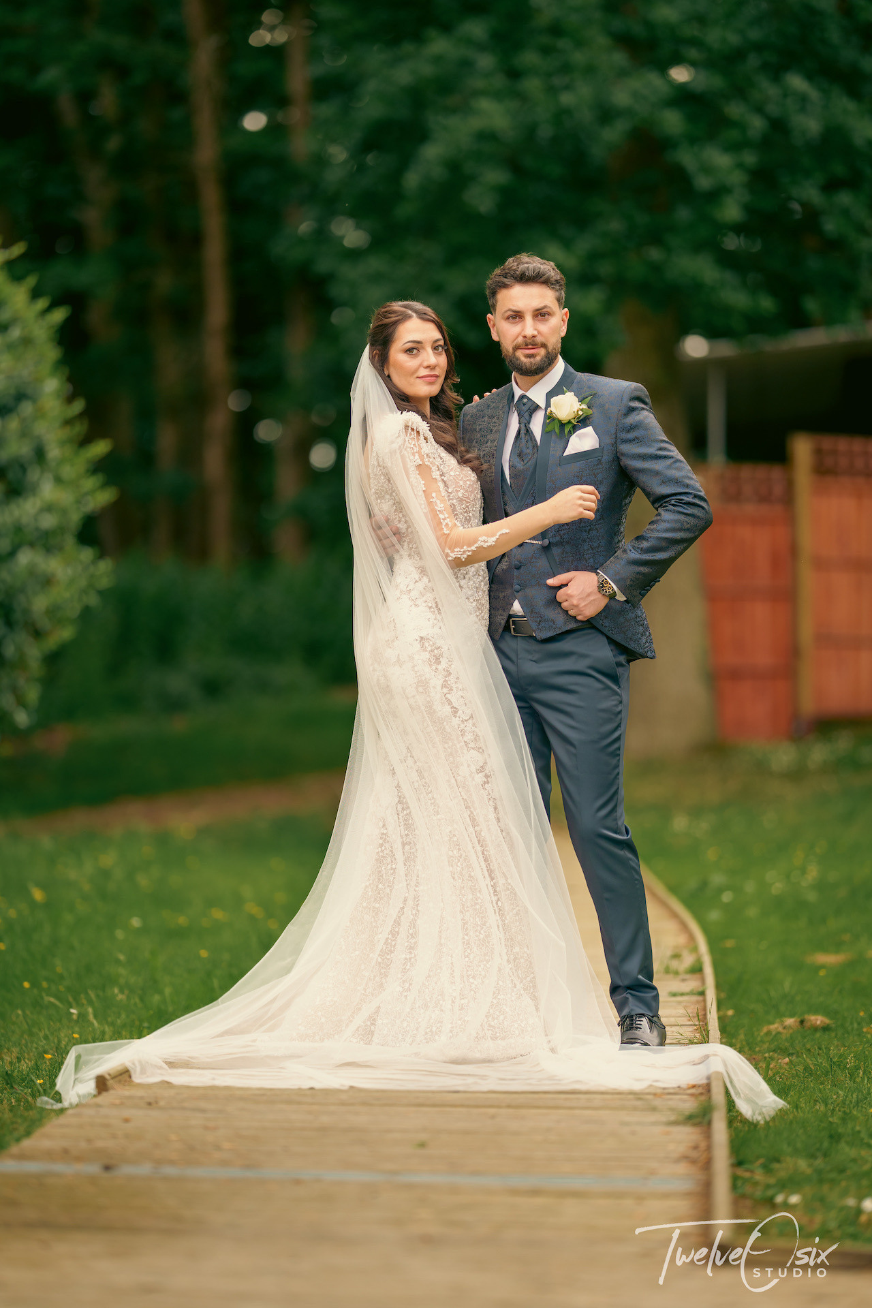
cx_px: 436
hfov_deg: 10.2
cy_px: 654
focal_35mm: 135
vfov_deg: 15.2
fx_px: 4905
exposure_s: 1/800
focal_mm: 135
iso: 100
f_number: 1.8
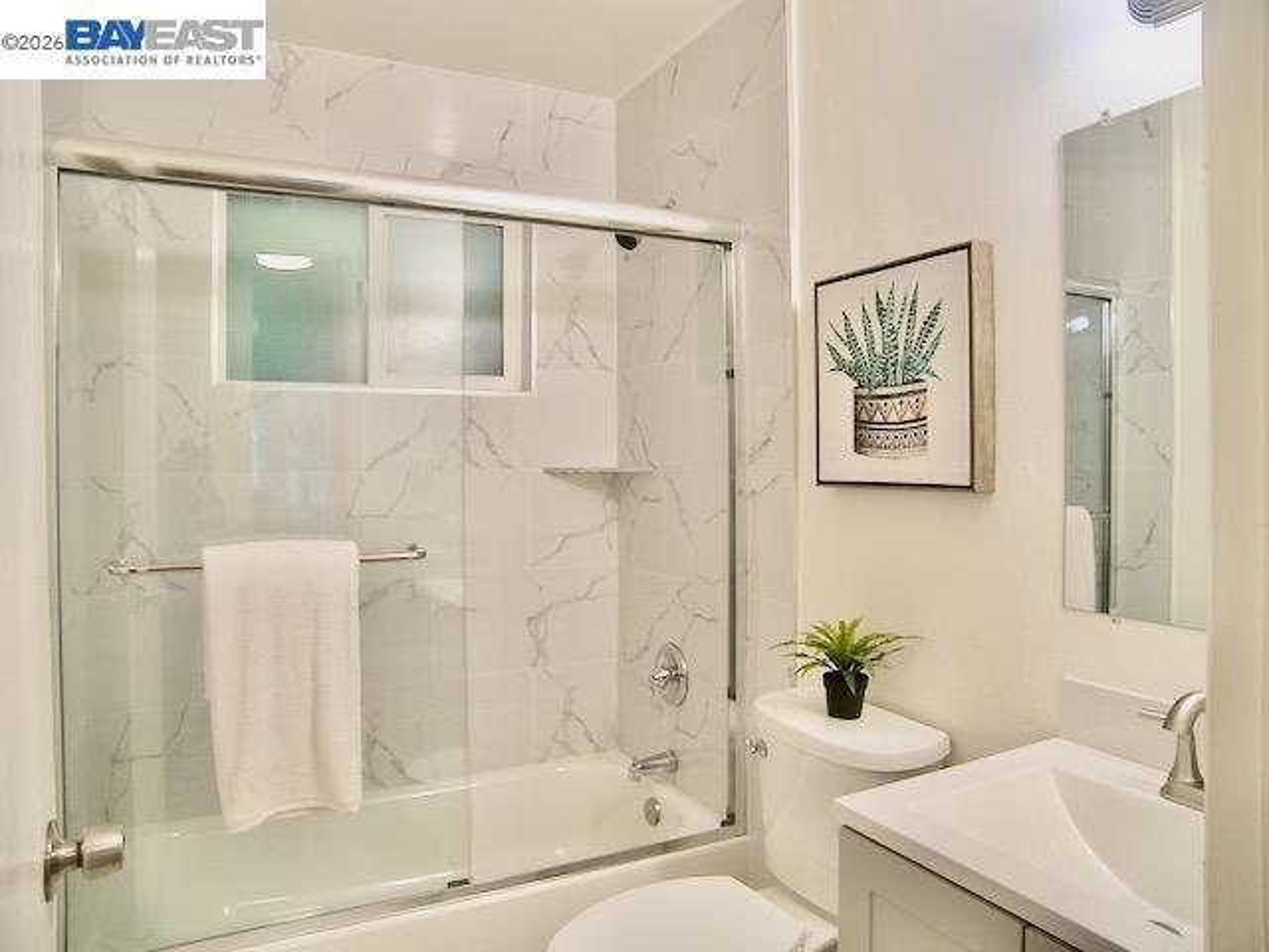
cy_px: 476
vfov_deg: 56.8
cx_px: 634
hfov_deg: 71.6
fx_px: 880
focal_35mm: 24
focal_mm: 5
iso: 64
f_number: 2.8
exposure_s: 1/30
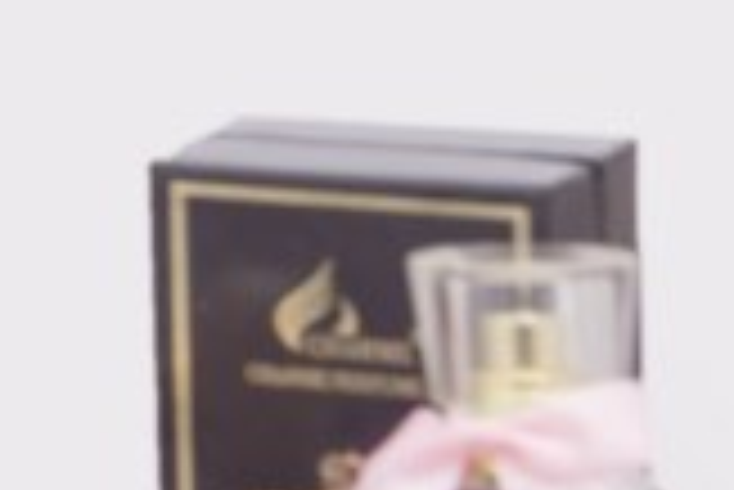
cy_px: -499
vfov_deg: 3.2
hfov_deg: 4.7
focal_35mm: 422
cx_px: -1482
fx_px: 8612
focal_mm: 55
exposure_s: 1/125
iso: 125
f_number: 6.7
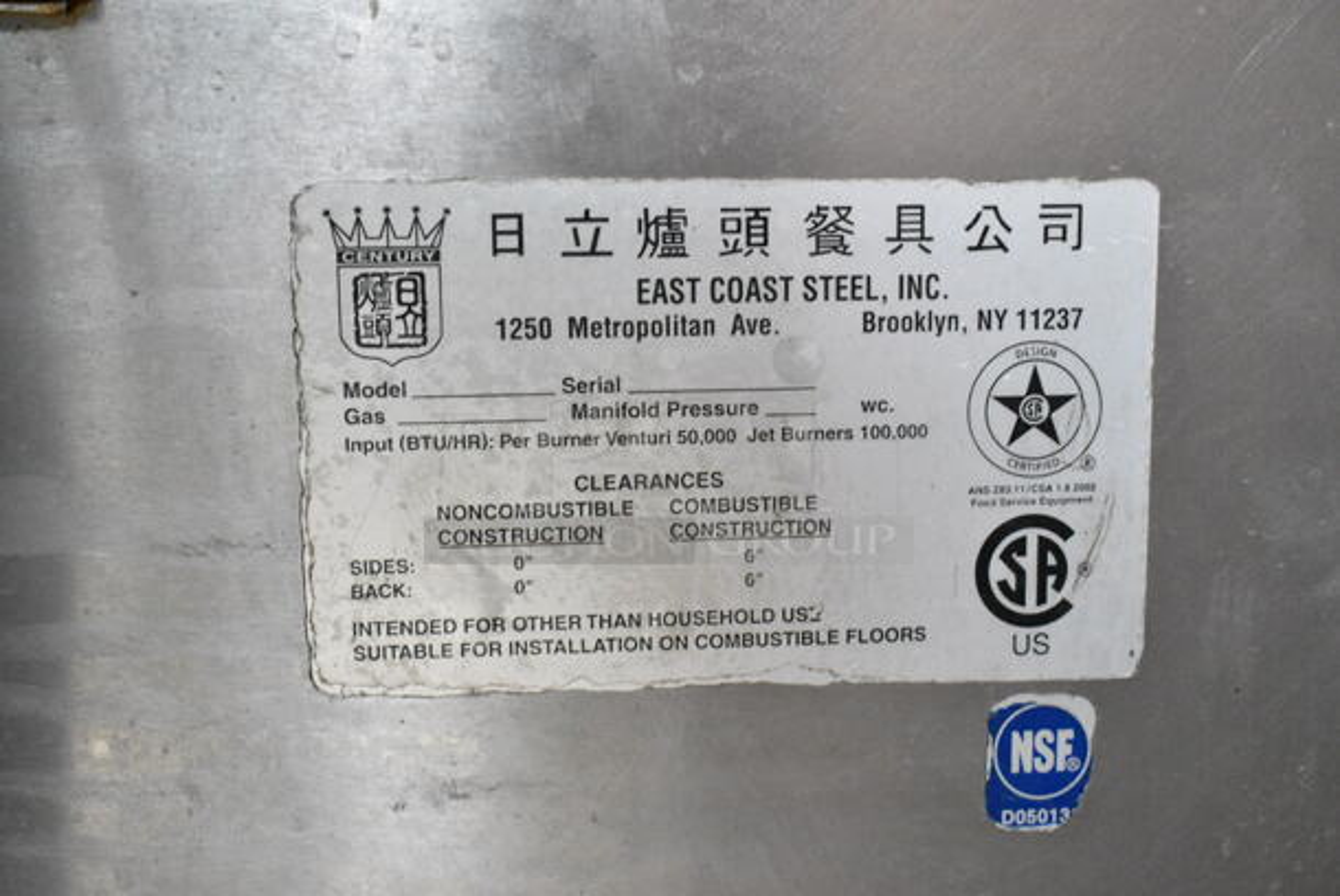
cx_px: 670
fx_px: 1677
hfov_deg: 43.6
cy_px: 448
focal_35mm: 45
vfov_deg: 29.9
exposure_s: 1/250
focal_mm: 30
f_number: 8
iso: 6400
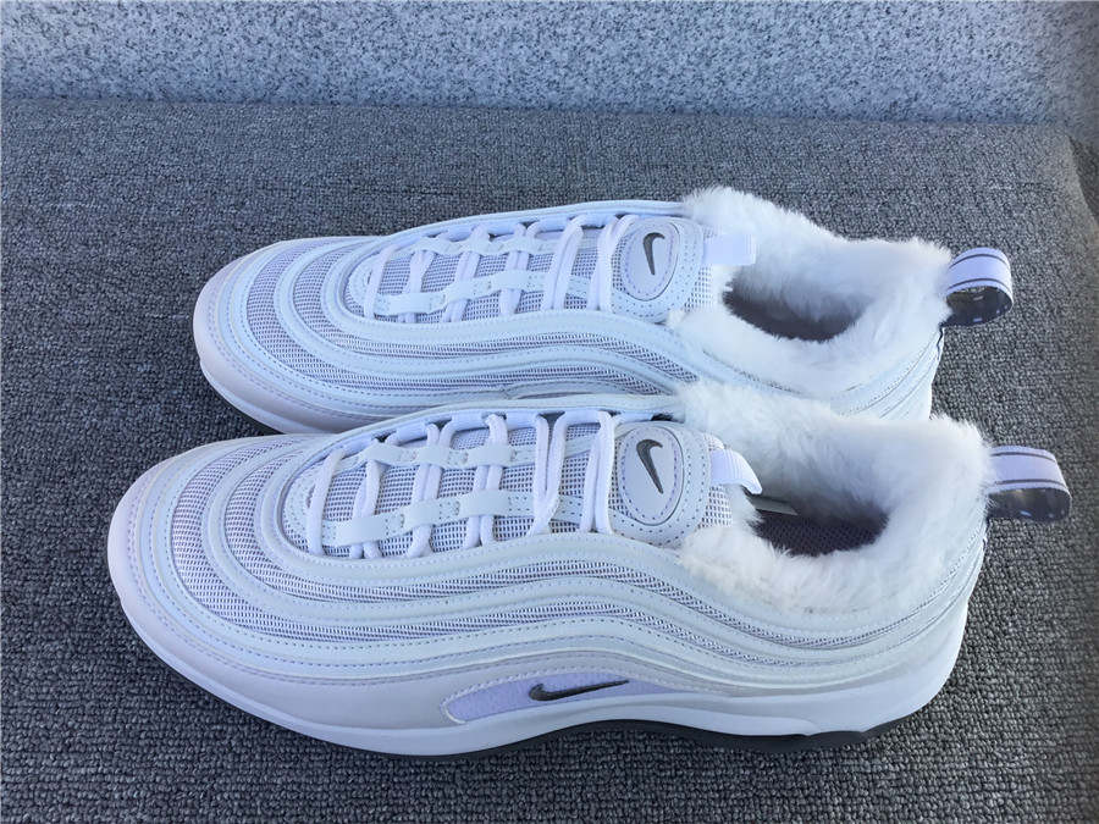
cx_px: 550
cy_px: 412
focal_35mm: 31
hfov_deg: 58.4
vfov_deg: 45.4
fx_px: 984
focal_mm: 3.3
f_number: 2.4
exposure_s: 1/401
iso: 25
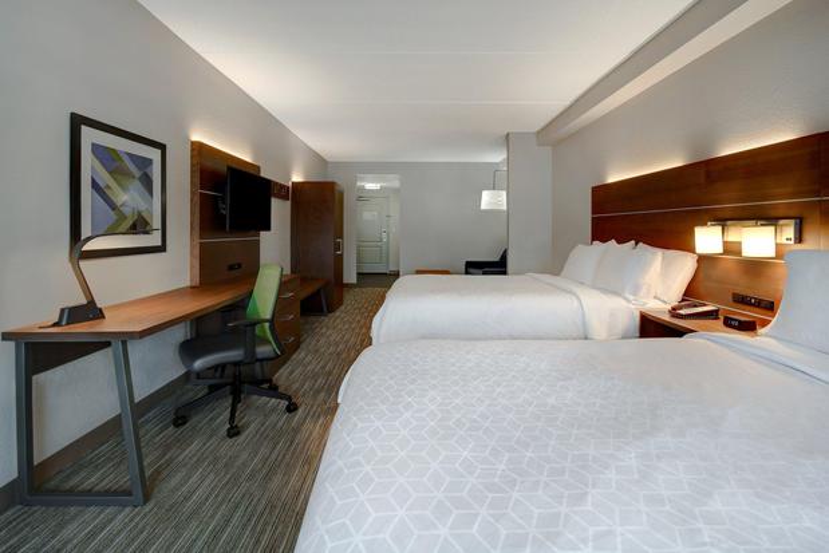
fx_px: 345
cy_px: 276
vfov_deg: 77.4
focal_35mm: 15
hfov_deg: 100.4
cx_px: 414
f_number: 7.1
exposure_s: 1/20
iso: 250
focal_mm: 10
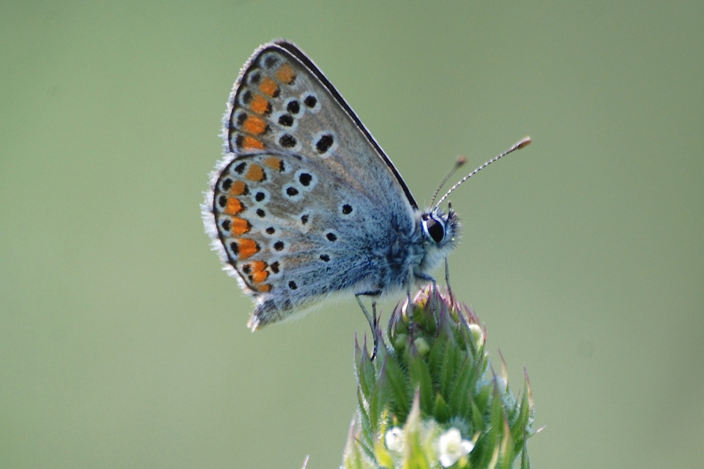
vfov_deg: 3.1
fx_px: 8800
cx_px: 352
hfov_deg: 4.6
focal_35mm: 450
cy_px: 234
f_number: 5.6
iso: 320
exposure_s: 1/500
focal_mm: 300
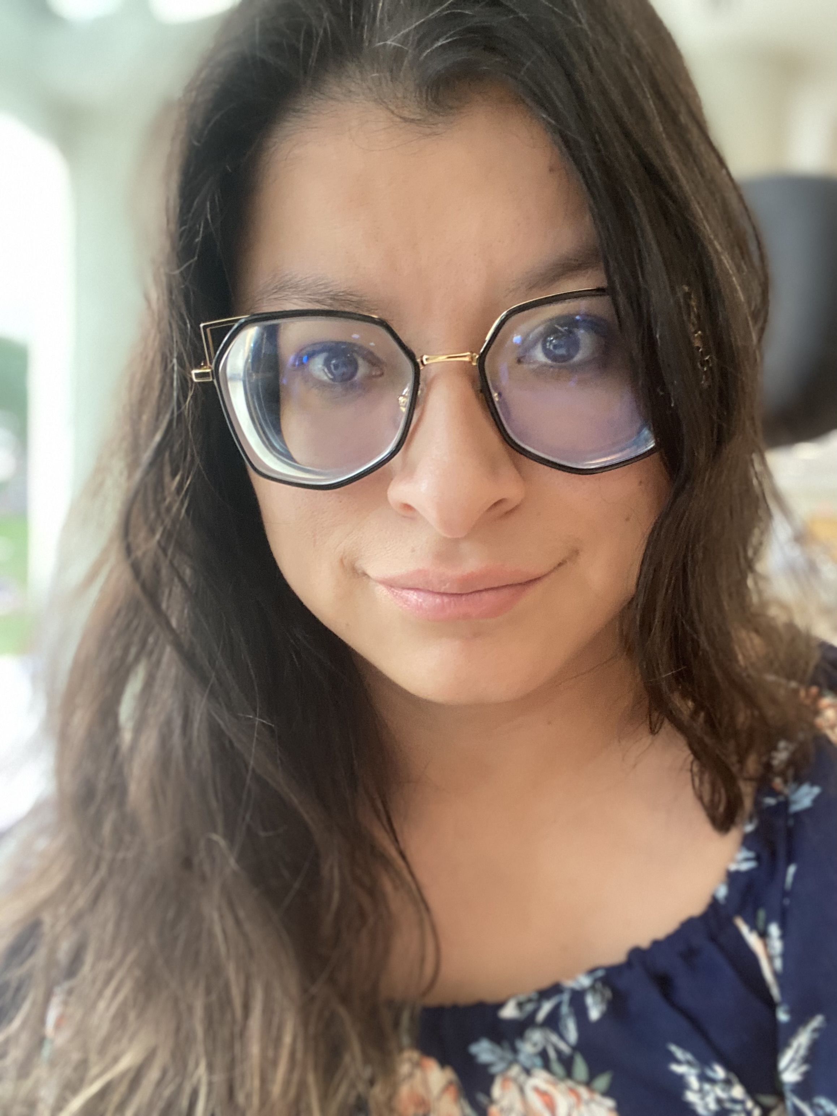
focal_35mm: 30
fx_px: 967
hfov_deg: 46.8
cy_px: 558
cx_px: 418
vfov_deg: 60.0
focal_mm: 2.71
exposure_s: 1/60
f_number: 2.2
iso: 250
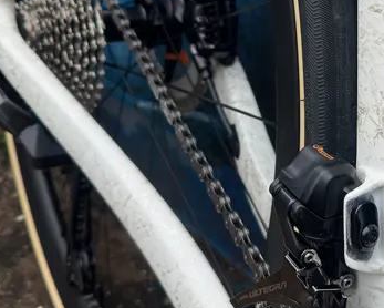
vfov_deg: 21.0
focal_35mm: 72
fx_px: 819
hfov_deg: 24.8
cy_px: 51
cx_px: 412
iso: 80
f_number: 1.78
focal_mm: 6.86
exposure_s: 1/357
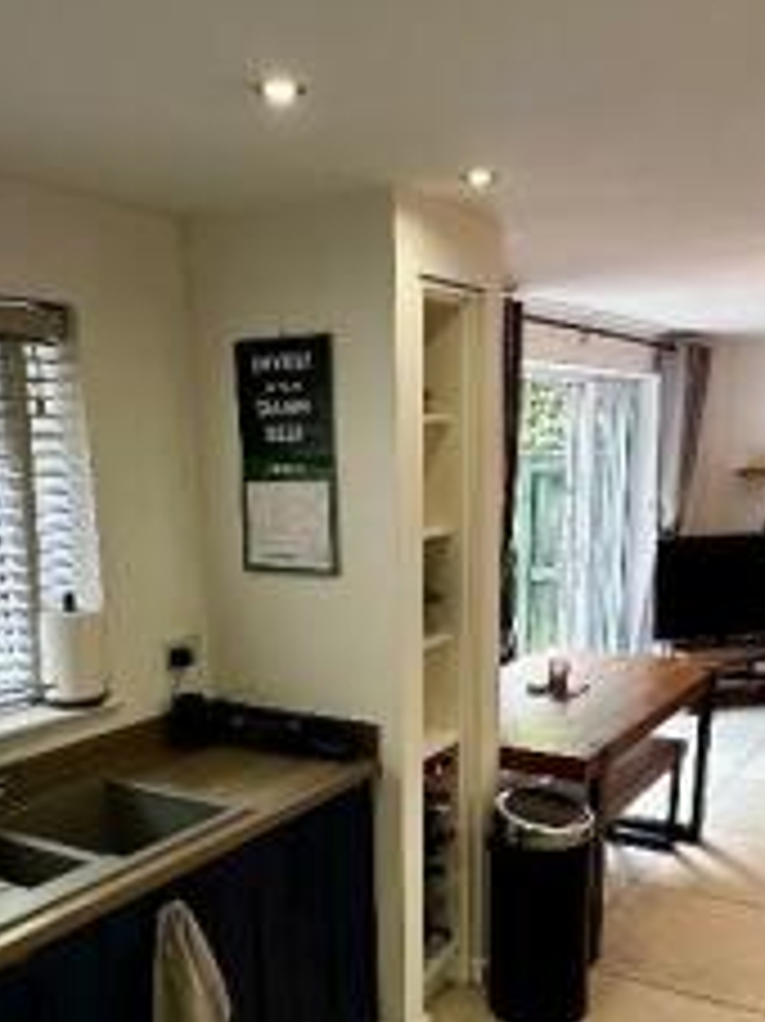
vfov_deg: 50.0
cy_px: 718
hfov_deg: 39.6
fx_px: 1062
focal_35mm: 36
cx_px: 403
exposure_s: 1/100
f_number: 2.2
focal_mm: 2.22
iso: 160
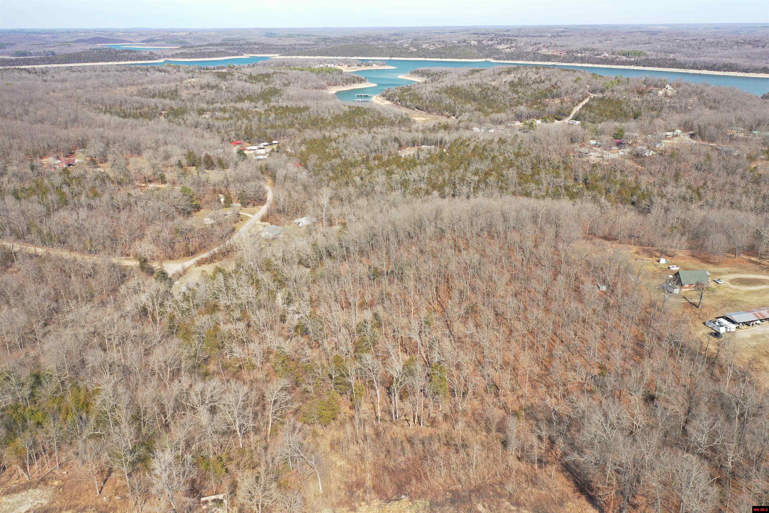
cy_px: 256
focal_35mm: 28
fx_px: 598
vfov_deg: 46.4
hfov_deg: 65.5
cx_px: 384
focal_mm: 10.26
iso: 100
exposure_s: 1/40
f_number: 3.2
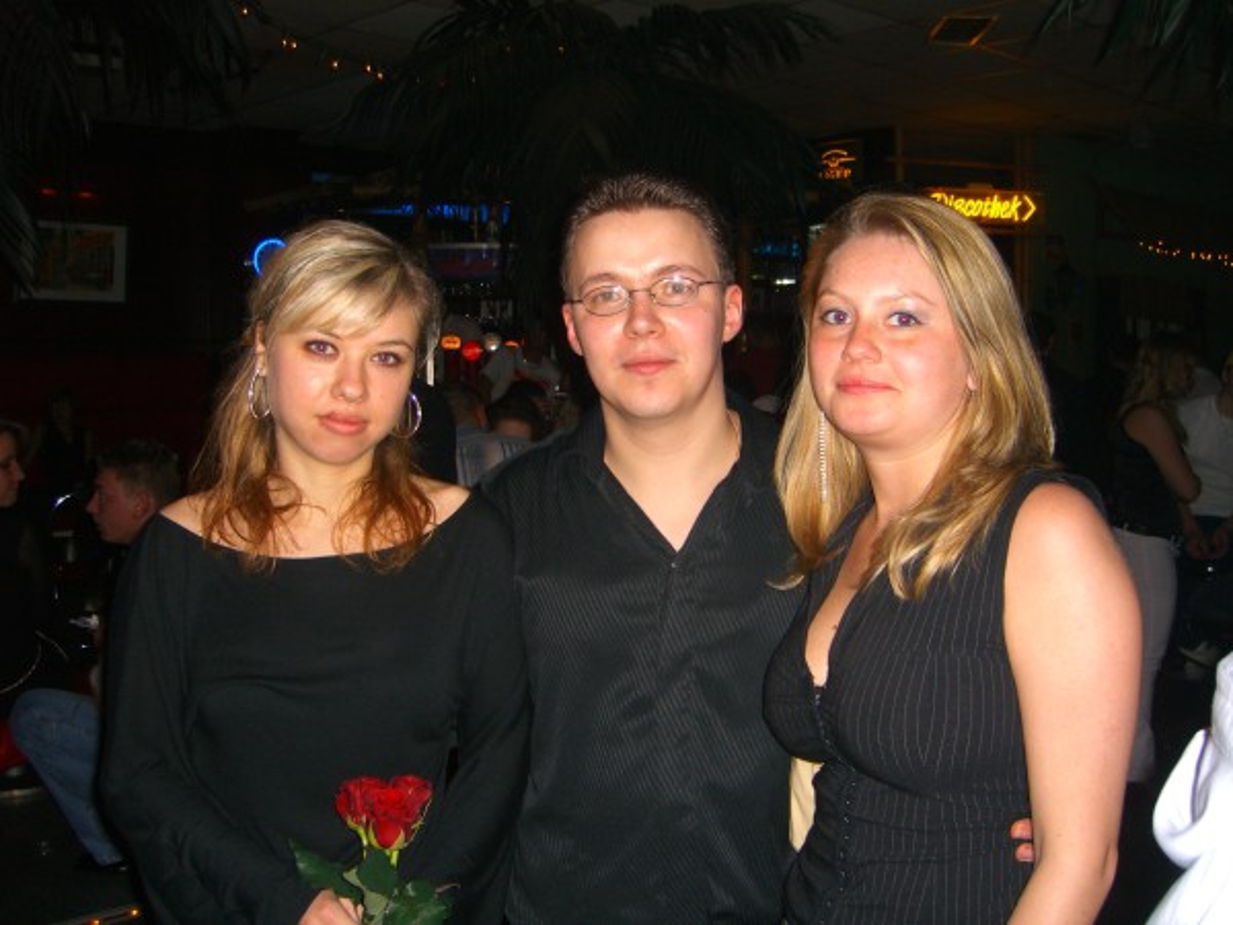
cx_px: 616
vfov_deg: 37.7
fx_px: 1354
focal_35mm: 38
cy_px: 462
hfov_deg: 49.0
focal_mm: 7.9
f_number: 2.8
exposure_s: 1/60
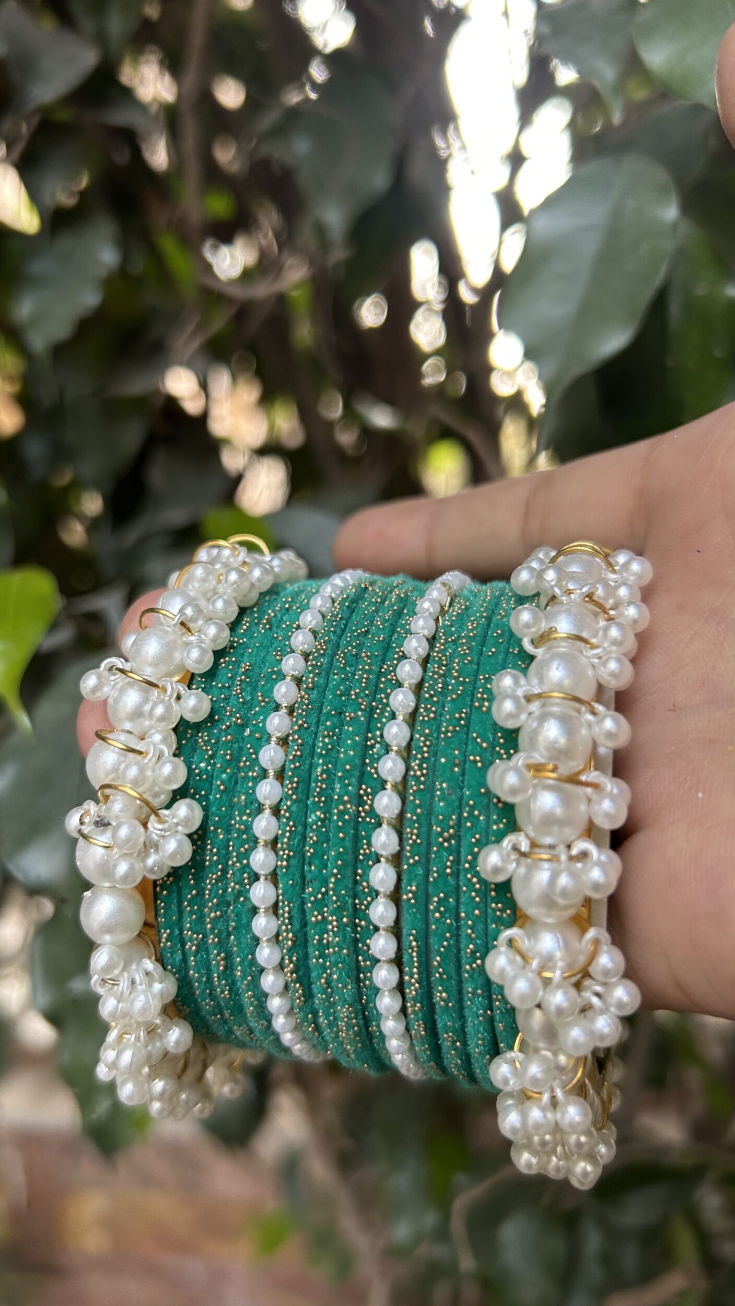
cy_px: 648
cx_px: 301
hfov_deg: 40.0
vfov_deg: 66.1
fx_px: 1005
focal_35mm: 29
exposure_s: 1/121
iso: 100
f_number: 1.5
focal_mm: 5.7
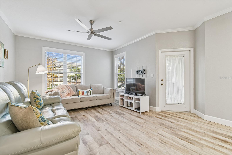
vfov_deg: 77.3
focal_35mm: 15
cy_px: 78
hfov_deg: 100.4
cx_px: 116
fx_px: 97
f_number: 7.1
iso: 100
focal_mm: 10
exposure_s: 1/6
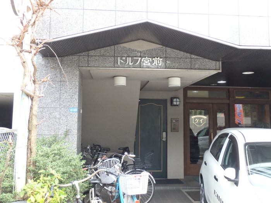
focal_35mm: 36
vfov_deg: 39.7
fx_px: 282
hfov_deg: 51.4
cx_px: 136
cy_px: 102
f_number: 5
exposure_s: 1/40
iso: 250
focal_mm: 6.4
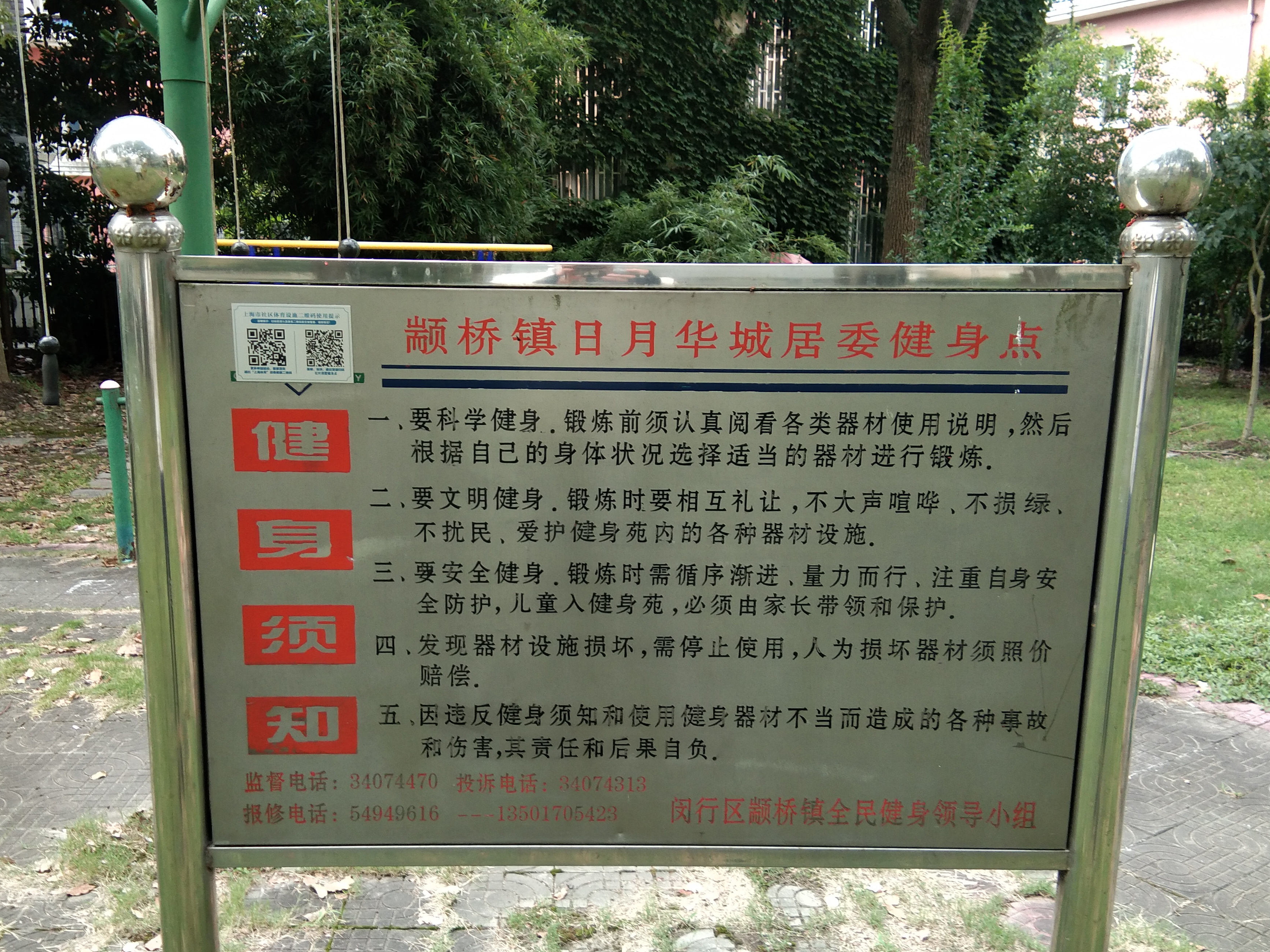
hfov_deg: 50.1
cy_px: 504
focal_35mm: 37
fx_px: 1358
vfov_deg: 38.7
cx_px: 602
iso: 100
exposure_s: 1/50
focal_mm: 3.69
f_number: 2.2
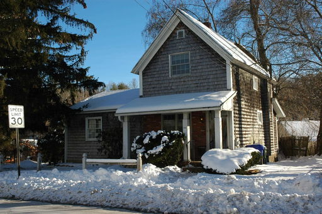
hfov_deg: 48.0
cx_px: 161
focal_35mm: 40
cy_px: 107
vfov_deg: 32.9
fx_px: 362
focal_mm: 27
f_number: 10
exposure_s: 1/250
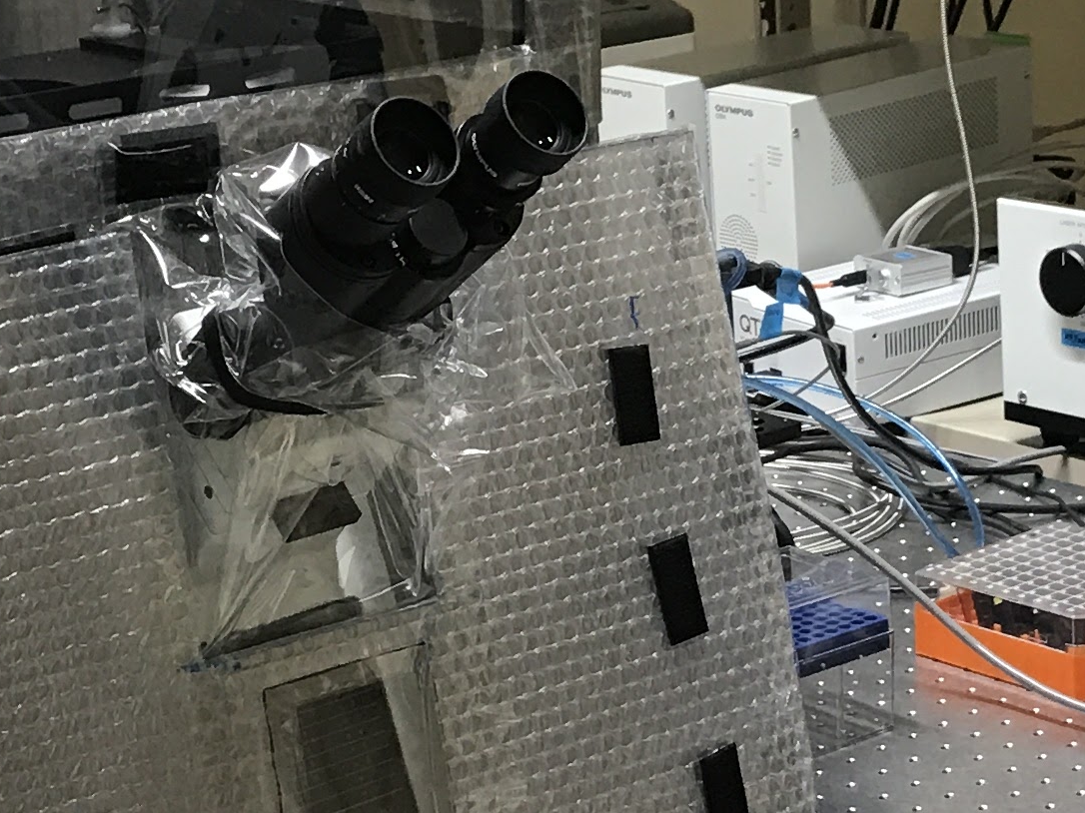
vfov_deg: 14.2
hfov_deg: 18.8
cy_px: 422
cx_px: 720
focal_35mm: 104
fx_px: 3259
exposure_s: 1/20
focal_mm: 3.99
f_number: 1.8
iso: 40
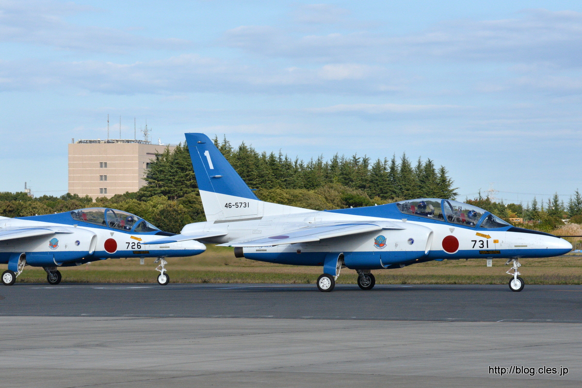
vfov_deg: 10.6
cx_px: 291
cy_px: 194
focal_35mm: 130
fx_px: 2102
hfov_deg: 15.8
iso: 2200
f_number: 11
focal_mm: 130
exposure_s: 1/4000
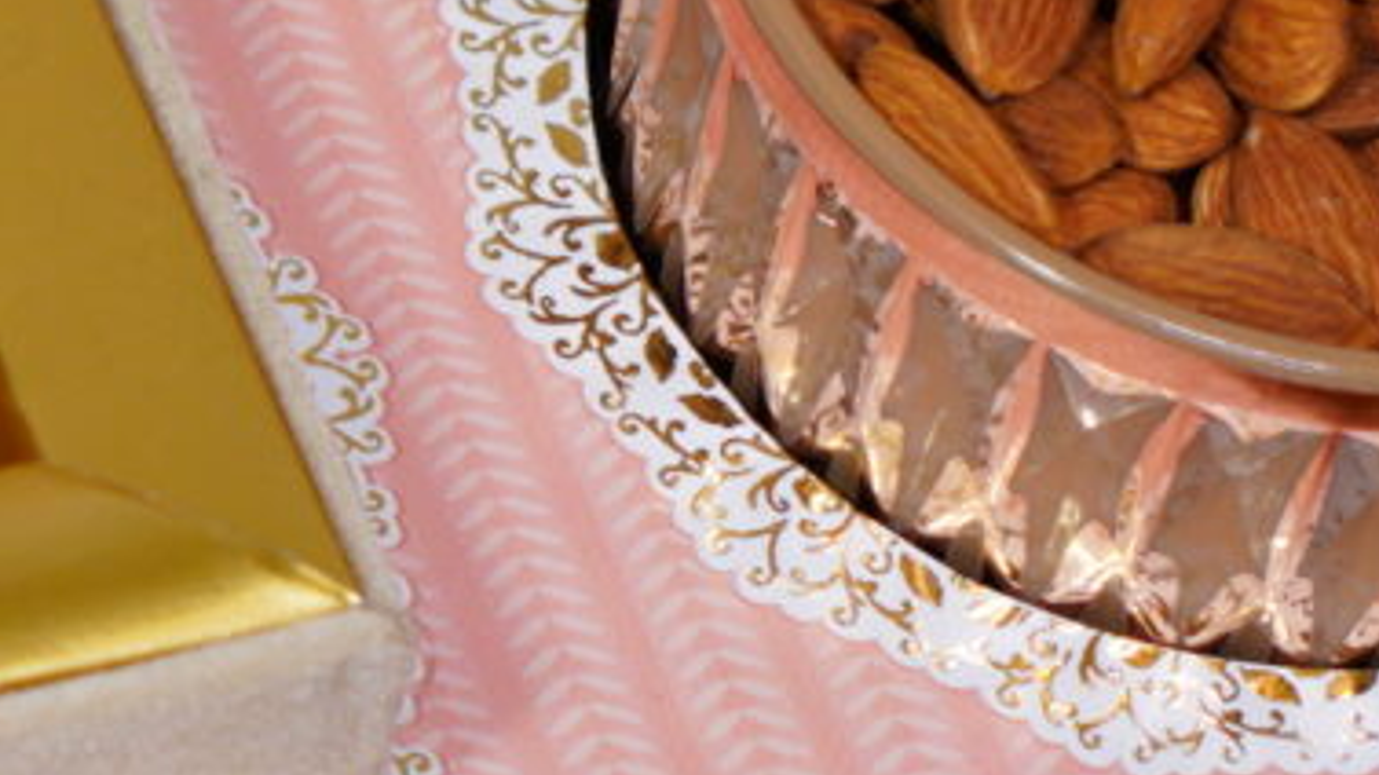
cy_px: 247
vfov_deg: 3.4
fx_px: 13016
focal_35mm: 356
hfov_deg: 5.9
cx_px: -1584
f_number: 3.5
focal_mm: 50
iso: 320
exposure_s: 1/160
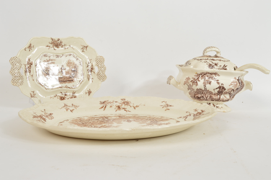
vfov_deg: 29.8
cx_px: 136
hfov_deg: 43.6
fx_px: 338
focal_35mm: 45
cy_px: 90
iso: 100
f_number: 9
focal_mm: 30
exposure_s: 1/80
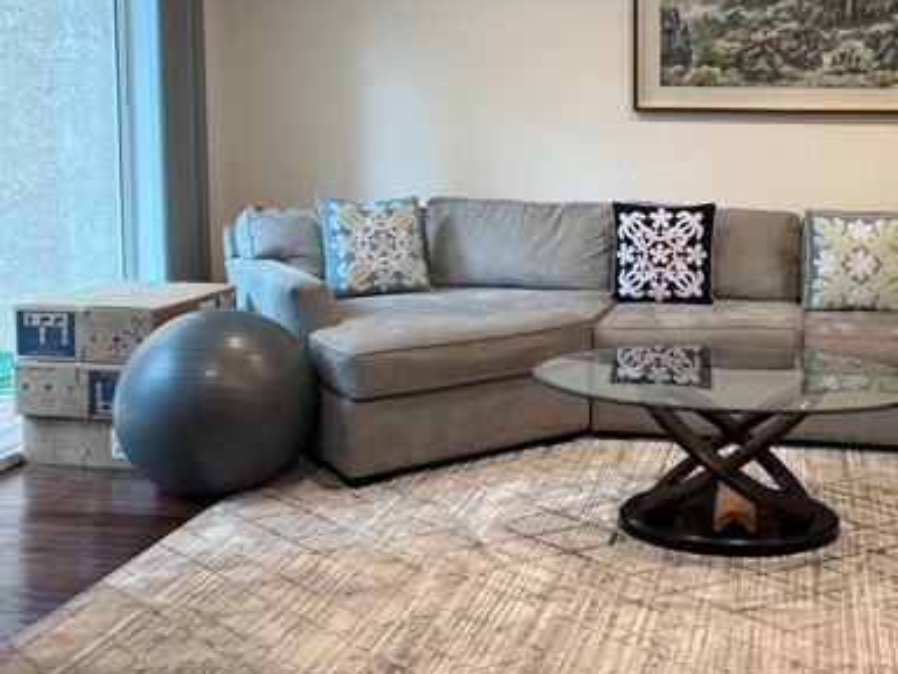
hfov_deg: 44.6
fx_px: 1038
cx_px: 711
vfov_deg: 35.4
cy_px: 199
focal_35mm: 40
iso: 125
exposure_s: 1/60
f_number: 1.78
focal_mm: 6.76
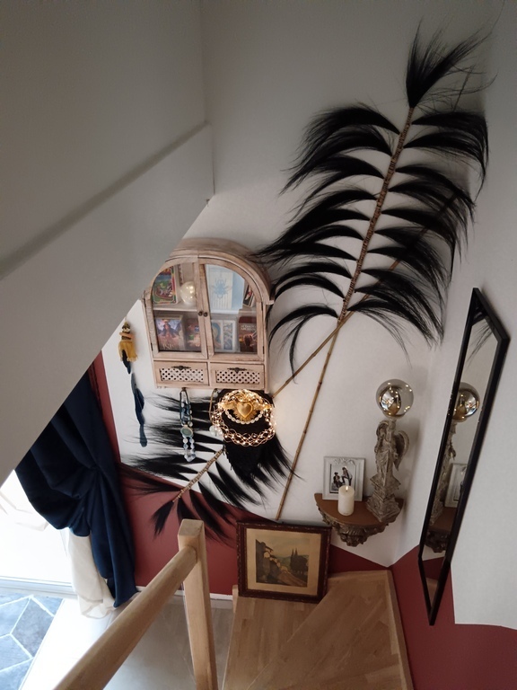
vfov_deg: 65.3
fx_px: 538
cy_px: 345
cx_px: 258
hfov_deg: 51.4
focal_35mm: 27
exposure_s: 1/100
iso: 4607
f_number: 1.9
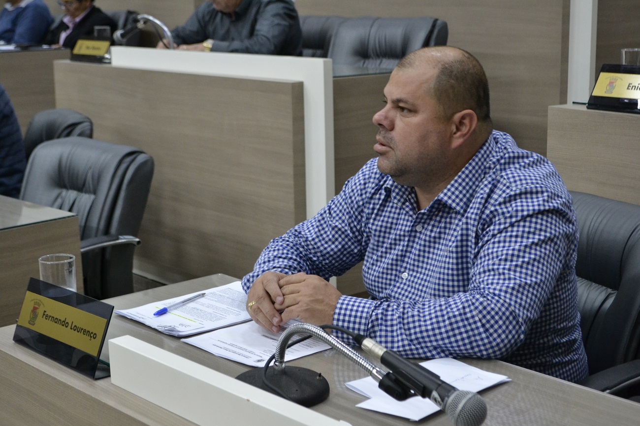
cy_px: 213
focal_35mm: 60
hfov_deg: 33.4
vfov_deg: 22.6
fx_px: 1066
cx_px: 320
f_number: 5.3
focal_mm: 40
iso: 1600
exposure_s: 1/50
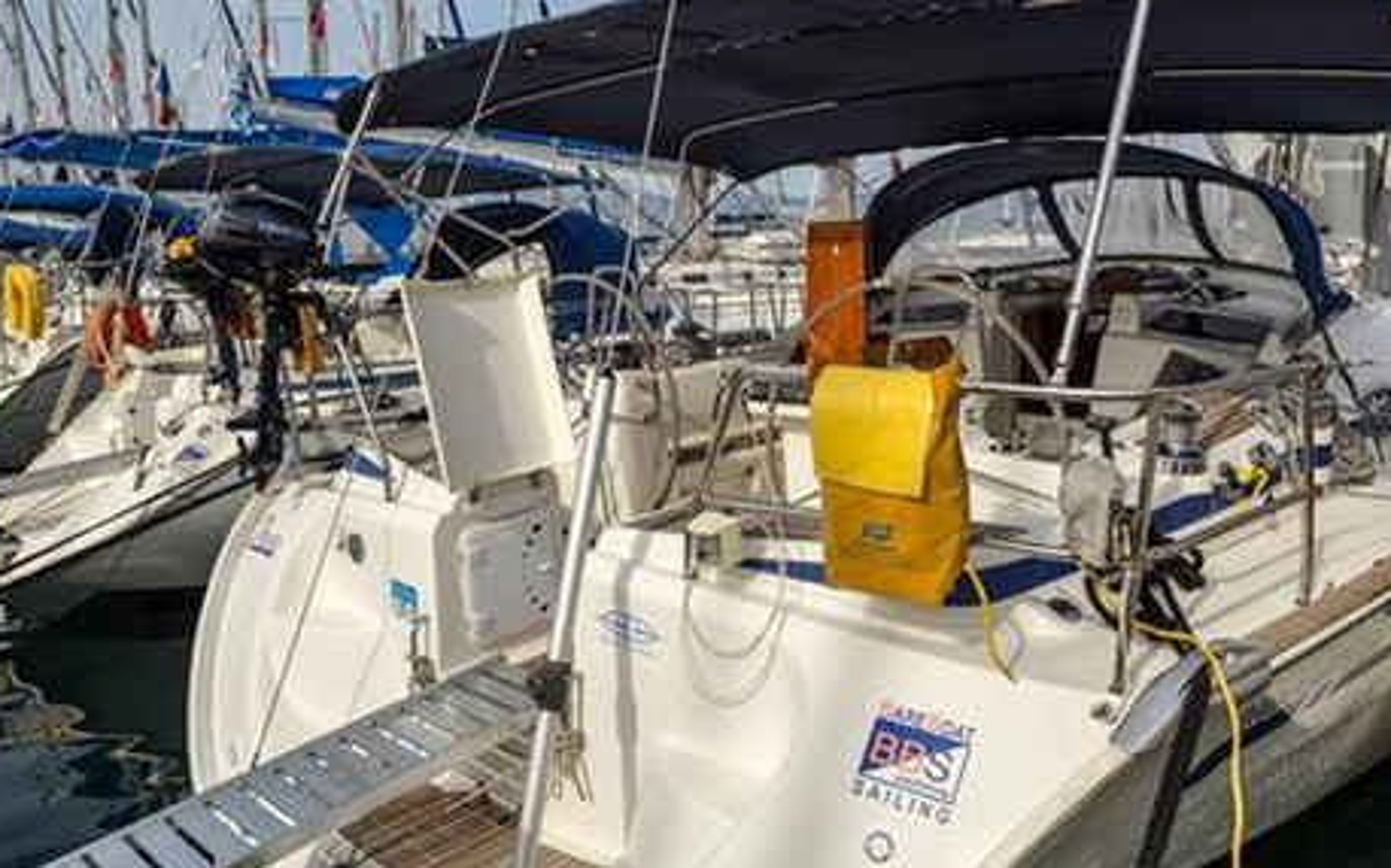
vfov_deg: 43.1
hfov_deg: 64.5
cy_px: 436
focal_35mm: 29
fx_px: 1099
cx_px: 759
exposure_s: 1/500
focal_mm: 21
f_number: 11
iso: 200
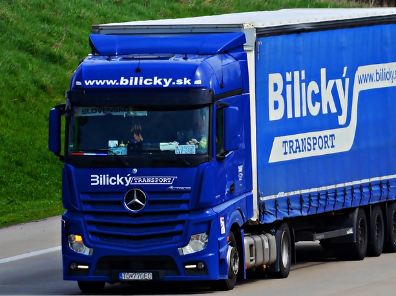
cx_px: 224
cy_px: 146
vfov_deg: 2.6
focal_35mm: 564
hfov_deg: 3.5
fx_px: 6448
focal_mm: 300
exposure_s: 1/2000
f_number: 10
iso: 800
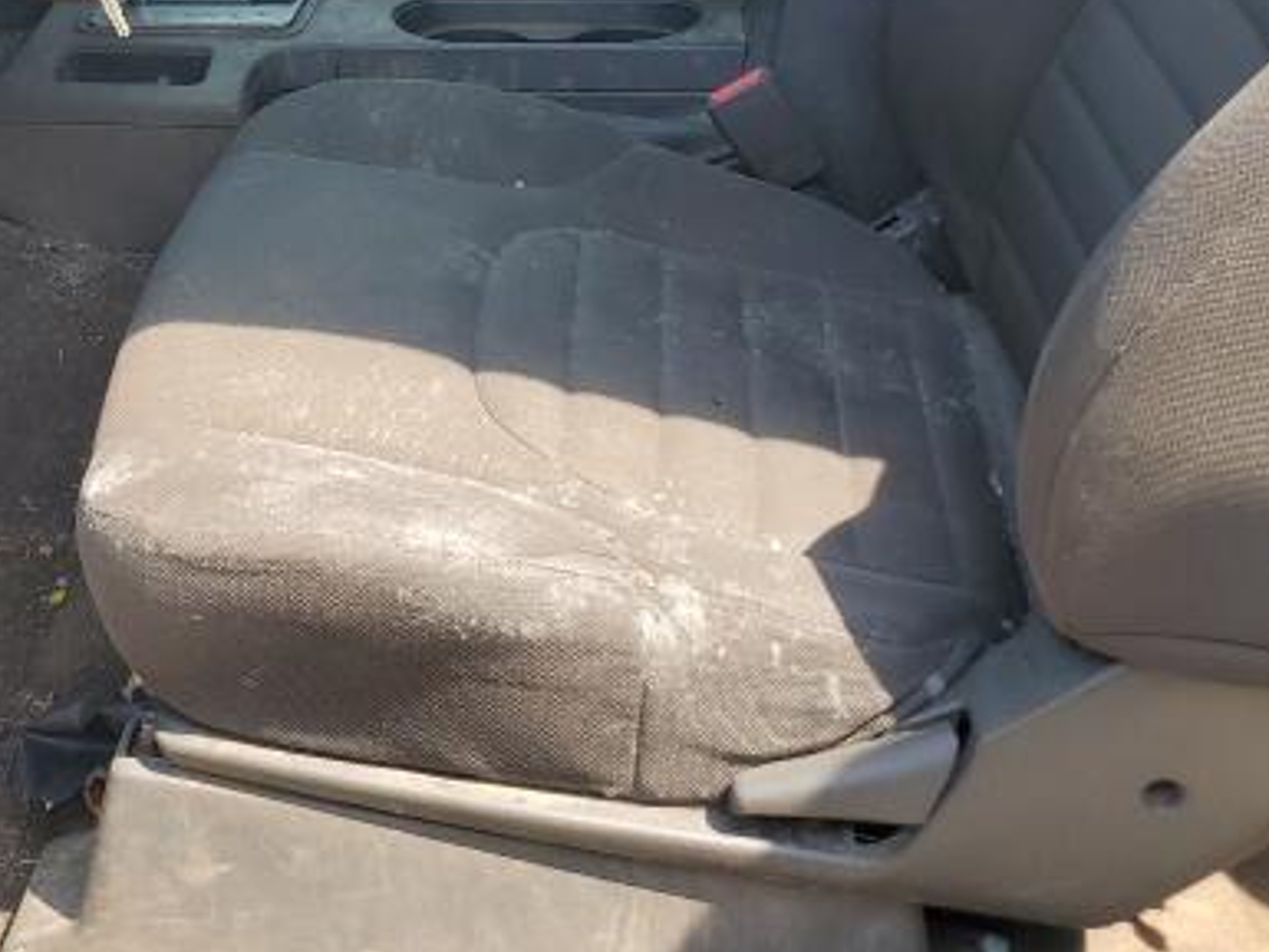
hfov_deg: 34.5
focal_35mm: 54
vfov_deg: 26.1
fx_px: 1980
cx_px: 264
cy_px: 72
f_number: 1.5
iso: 50
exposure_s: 1/500
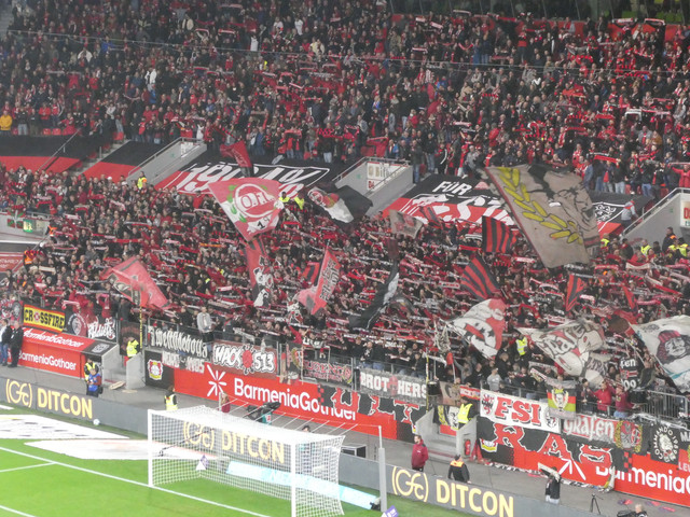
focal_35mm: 135
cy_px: 258
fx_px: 2691
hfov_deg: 14.6
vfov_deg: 11.0
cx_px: 345
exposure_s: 1/80
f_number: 5.3
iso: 1250
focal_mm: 24.2
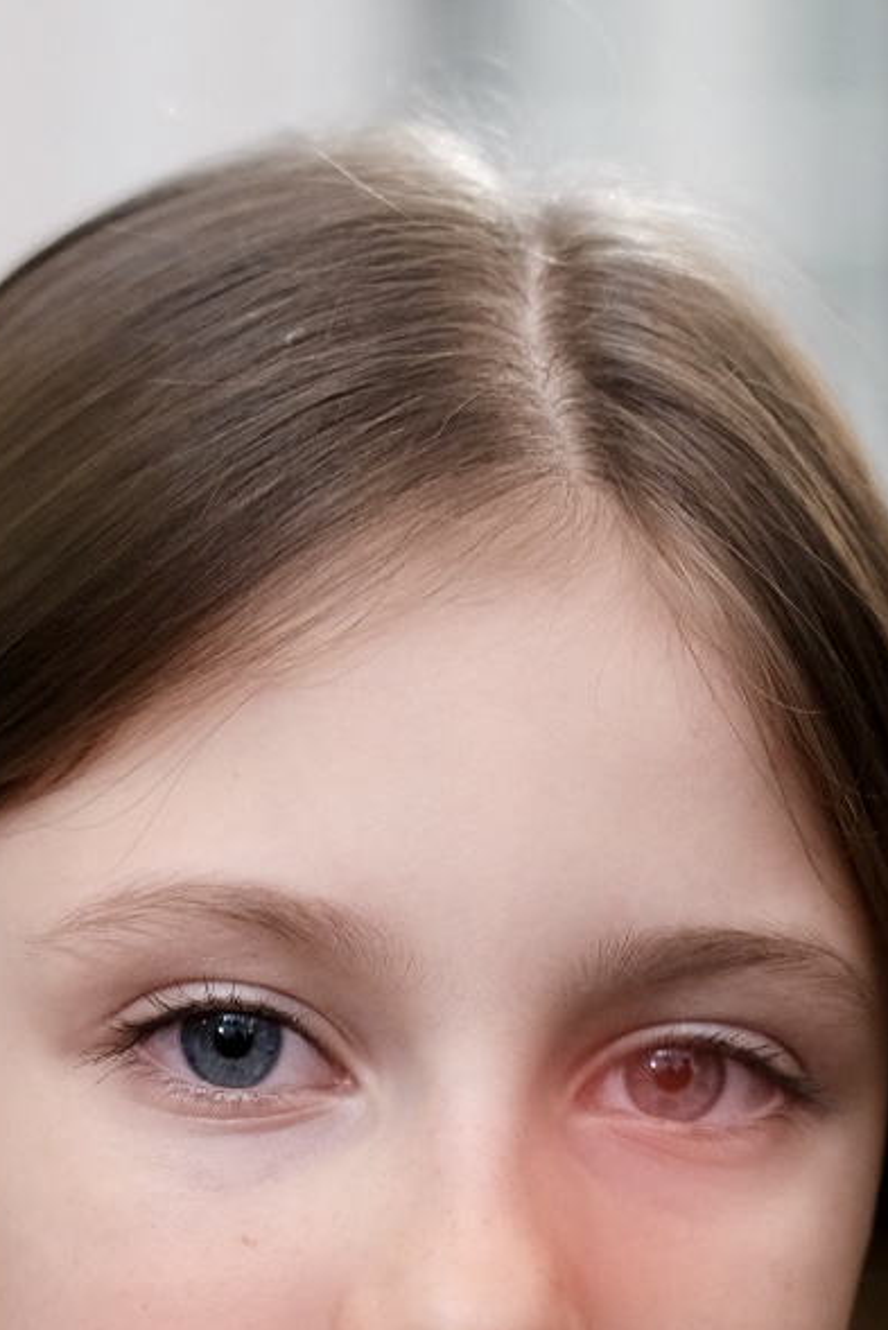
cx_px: 513
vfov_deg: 8.9
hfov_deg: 6.1
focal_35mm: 226
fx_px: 8356
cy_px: 1897
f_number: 2.2
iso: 640
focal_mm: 50
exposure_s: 1/125
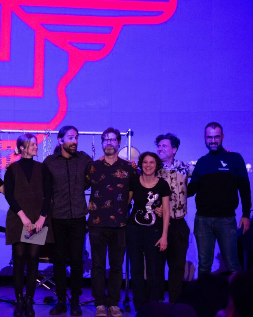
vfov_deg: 25.4
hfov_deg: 20.1
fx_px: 702
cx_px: 32
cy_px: 158
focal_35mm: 75
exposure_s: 1/125
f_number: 1.4
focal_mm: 35
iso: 3200
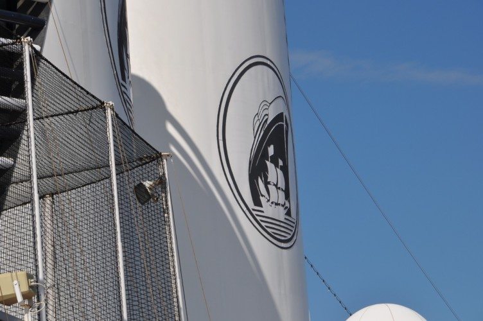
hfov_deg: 13.1
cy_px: 160
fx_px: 2111
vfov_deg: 8.7
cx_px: 242
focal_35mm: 158
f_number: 11
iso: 200
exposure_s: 1/500
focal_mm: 105
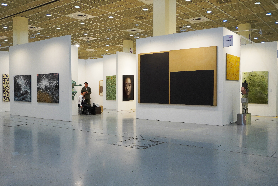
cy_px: 93
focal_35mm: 34
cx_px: 139
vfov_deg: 38.4
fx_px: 266
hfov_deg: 55.1
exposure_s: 1/160
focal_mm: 23
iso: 400
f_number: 4
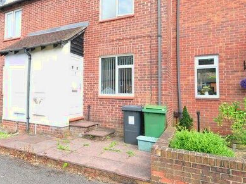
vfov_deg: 53.0
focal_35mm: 26
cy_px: 82
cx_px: 74
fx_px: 185
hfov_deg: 64.7
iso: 500
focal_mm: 10
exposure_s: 1/200
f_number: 7.1
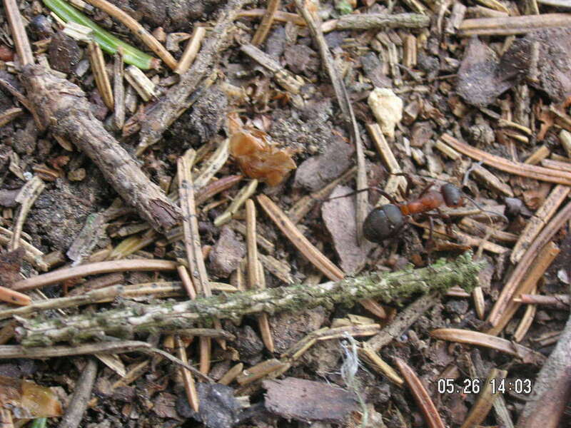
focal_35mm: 88
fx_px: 1452
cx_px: 286
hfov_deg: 22.3
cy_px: 214
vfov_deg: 16.8
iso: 125
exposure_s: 1/90
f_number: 4.7
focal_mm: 14.6
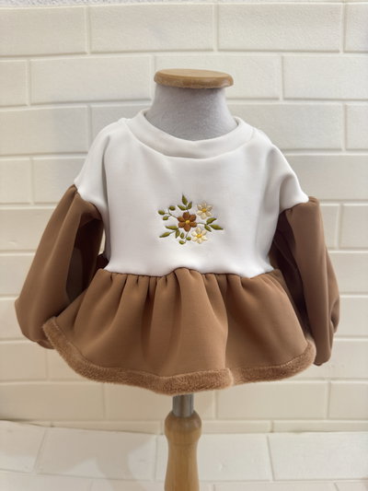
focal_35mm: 24
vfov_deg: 71.6
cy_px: 246
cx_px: 184
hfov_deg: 56.8
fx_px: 340
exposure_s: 1/50
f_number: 1.78
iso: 160
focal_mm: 6.76
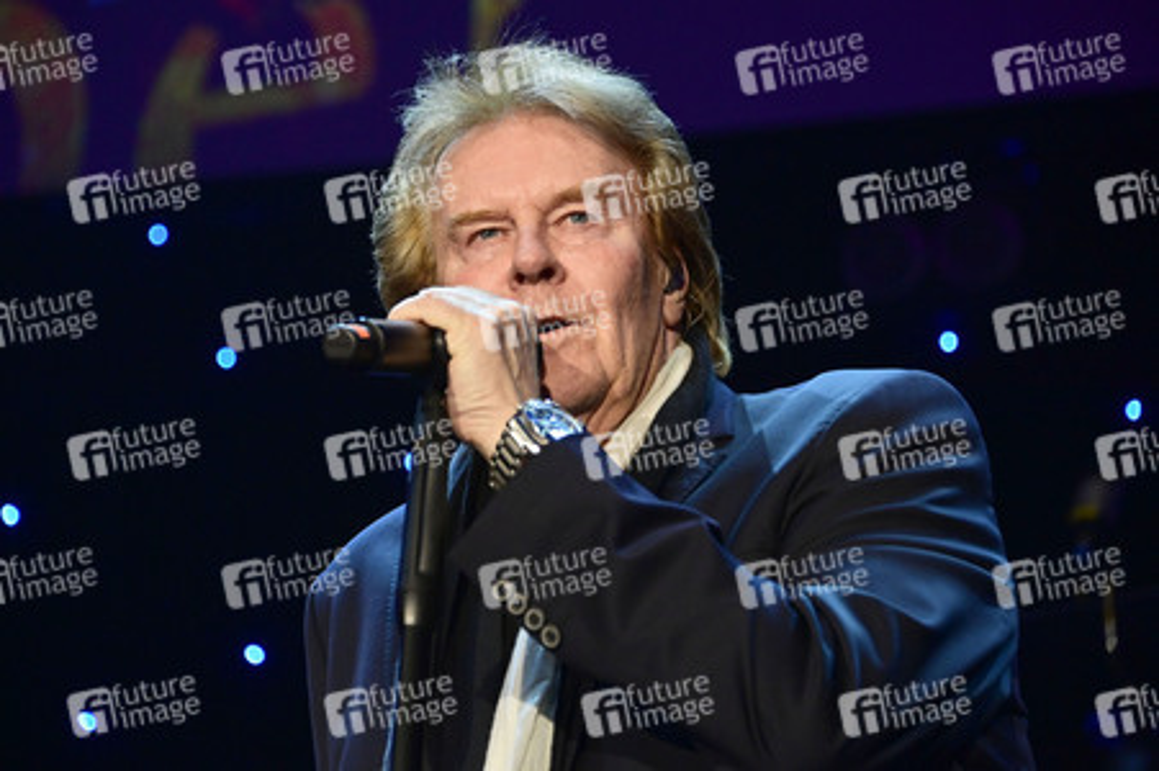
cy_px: 386
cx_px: 580
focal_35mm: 160
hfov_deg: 12.8
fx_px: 5147
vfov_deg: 8.6
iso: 6400
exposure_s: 1/640
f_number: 5.6
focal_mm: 160
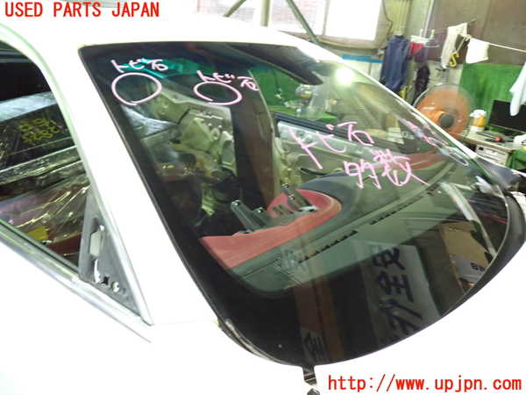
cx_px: 263
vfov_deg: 46.8
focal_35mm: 30
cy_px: 198
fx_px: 456
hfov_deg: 60.0
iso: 500
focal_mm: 5.4
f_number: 2.3
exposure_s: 1/30
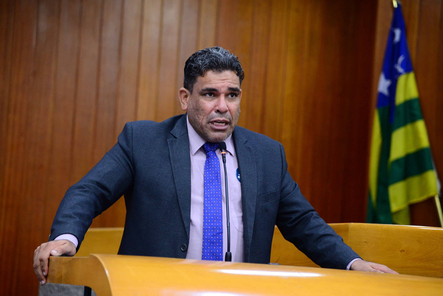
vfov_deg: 11.4
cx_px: 222
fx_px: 1477
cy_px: 148
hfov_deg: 17.1
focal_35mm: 120
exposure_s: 1/60
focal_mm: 120
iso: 2000
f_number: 4
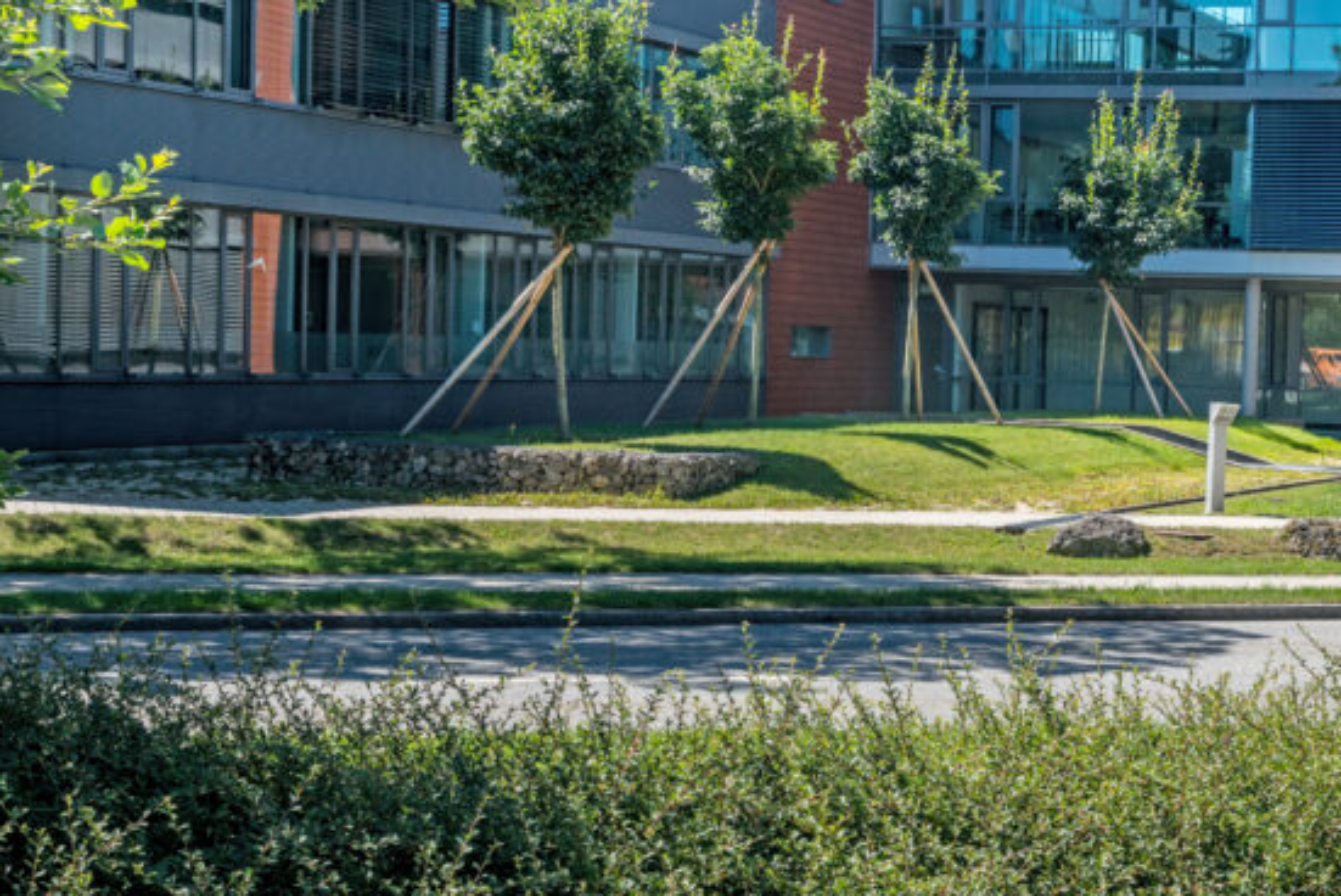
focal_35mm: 78
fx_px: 2907
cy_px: 150
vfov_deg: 17.3
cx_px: 952
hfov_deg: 25.8
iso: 500
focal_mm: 42
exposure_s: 1/400
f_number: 10
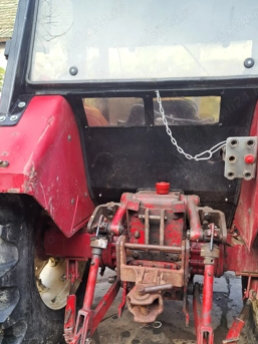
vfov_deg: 63.1
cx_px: 128
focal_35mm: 28
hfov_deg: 49.7
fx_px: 278
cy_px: 199
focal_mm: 5.23
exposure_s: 1/100
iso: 50
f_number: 1.8
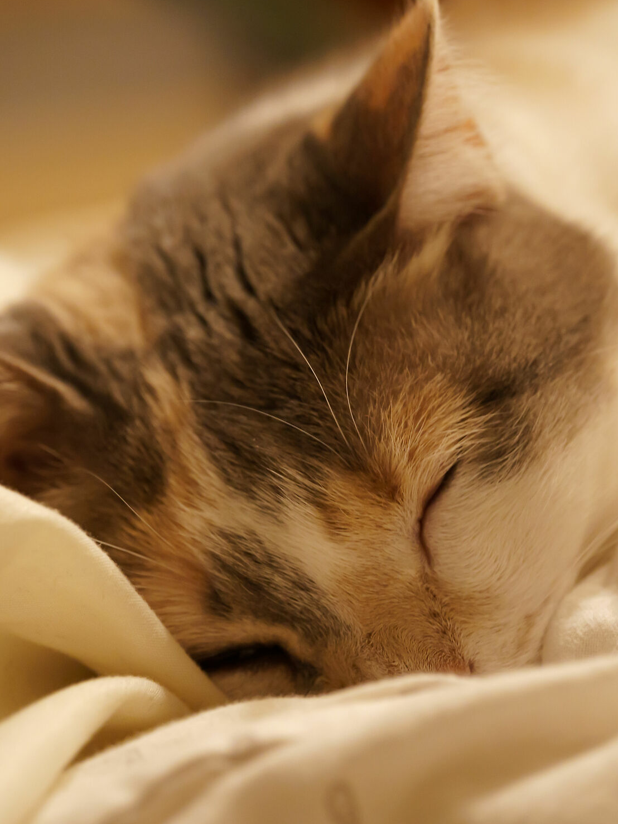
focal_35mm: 164
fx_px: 3903
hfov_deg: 9.1
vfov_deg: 12.0
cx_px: 357
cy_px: 380
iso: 1000
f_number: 4
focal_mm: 105
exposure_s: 1/80
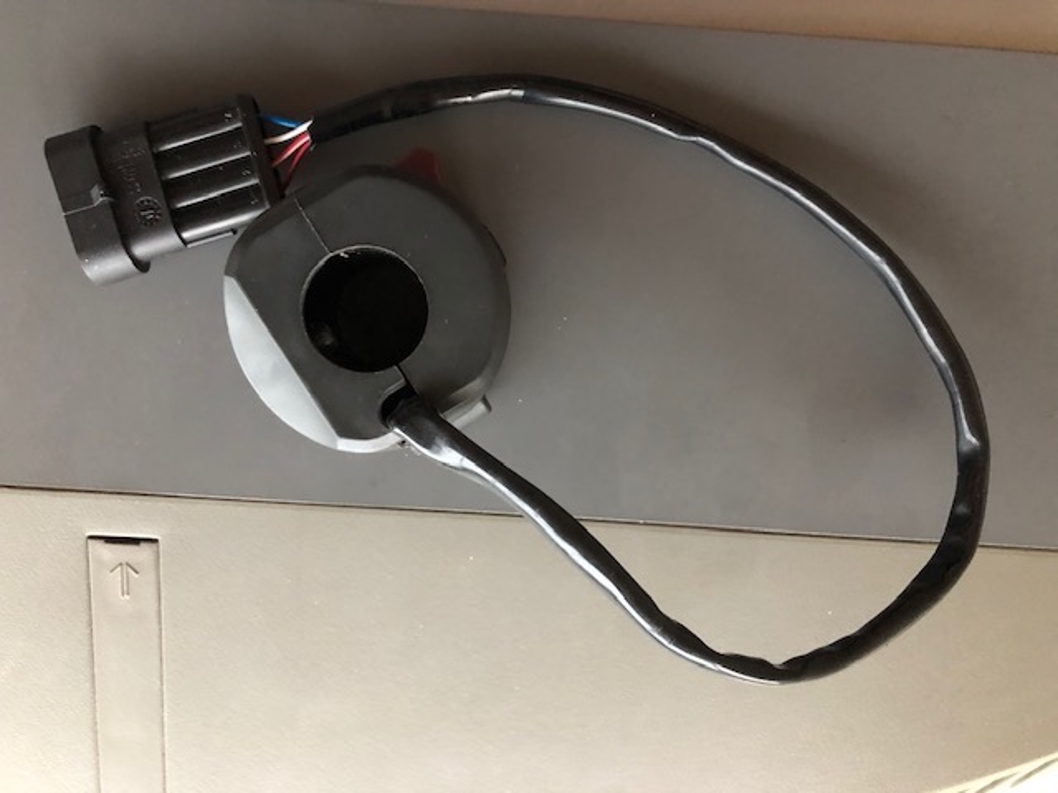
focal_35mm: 28
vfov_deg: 49.7
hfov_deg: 63.4
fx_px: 856
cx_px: 529
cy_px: 396
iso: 100
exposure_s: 1/6
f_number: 1.8
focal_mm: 3.99
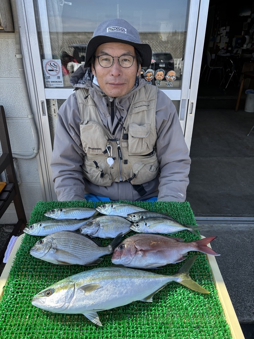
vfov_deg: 67.3
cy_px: 170
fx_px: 254
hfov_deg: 53.0
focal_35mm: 26
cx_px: 127
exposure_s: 1/805
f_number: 1.6
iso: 50
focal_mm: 5.96
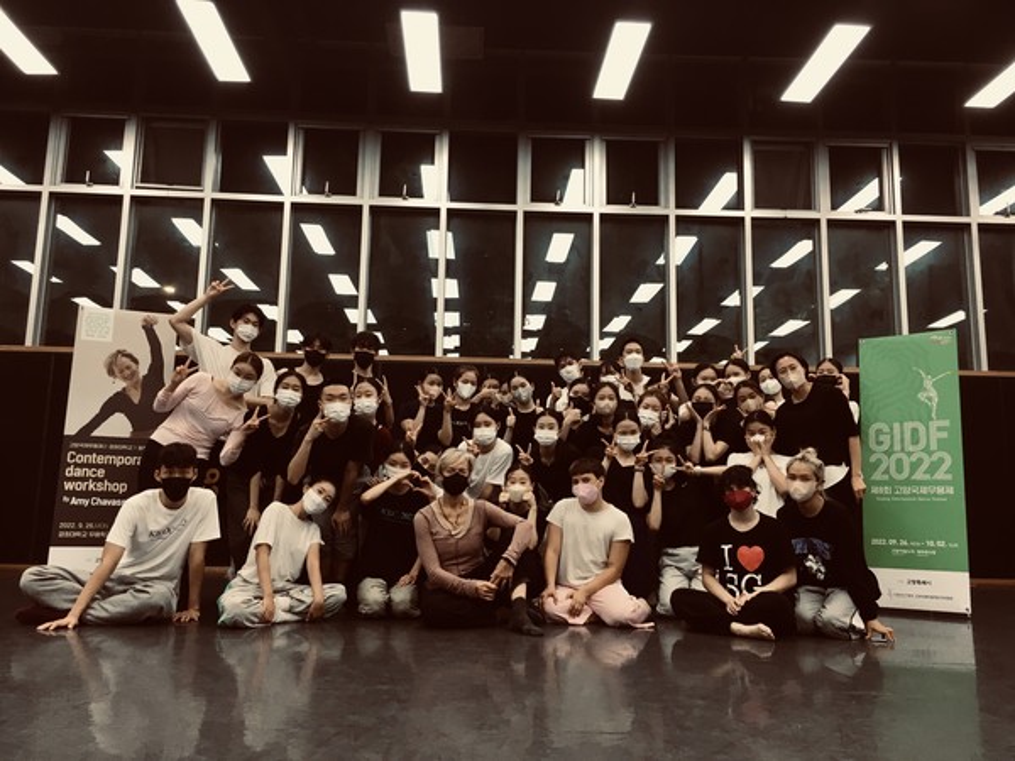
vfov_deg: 48.2
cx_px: 508
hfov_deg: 61.7
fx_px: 850
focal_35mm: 29
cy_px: 380
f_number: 2.2
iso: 32
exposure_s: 1/30
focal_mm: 4.15
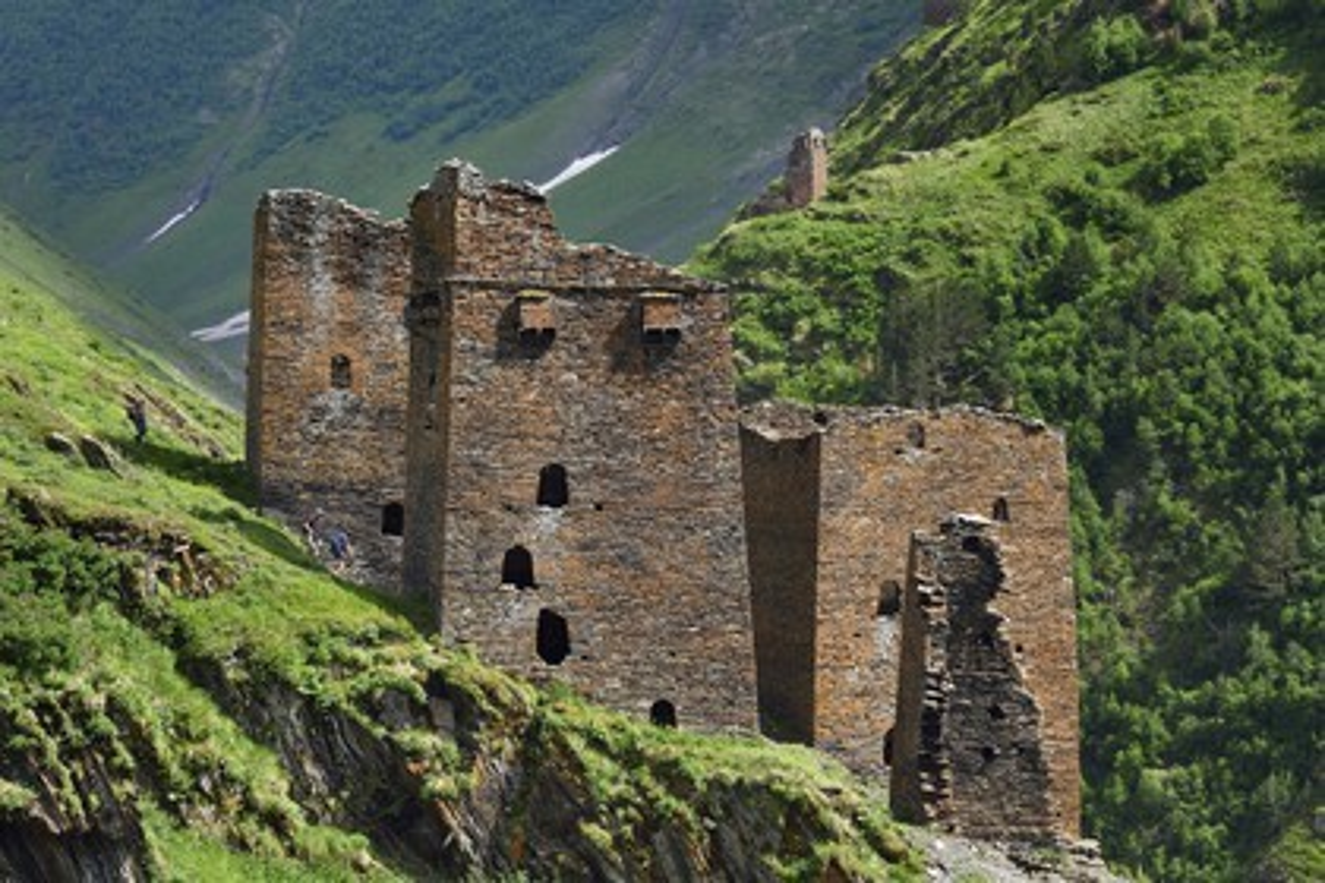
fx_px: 5888
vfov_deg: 8.6
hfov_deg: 12.8
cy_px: 442
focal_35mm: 160
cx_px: 662
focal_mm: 160
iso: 200
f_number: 7.1
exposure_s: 1/250
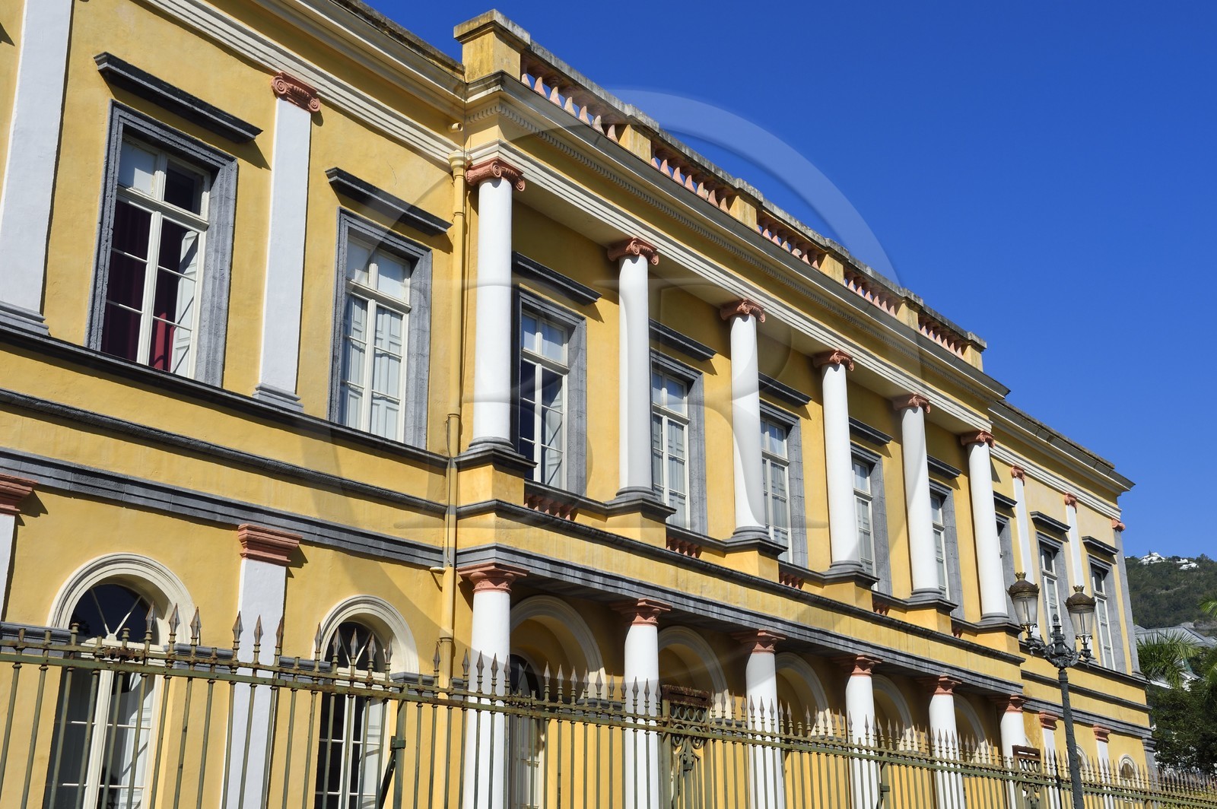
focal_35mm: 42
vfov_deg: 31.8
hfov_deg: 46.4
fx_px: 1419
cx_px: 608
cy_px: 404
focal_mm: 42
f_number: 16
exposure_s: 1/250
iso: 200
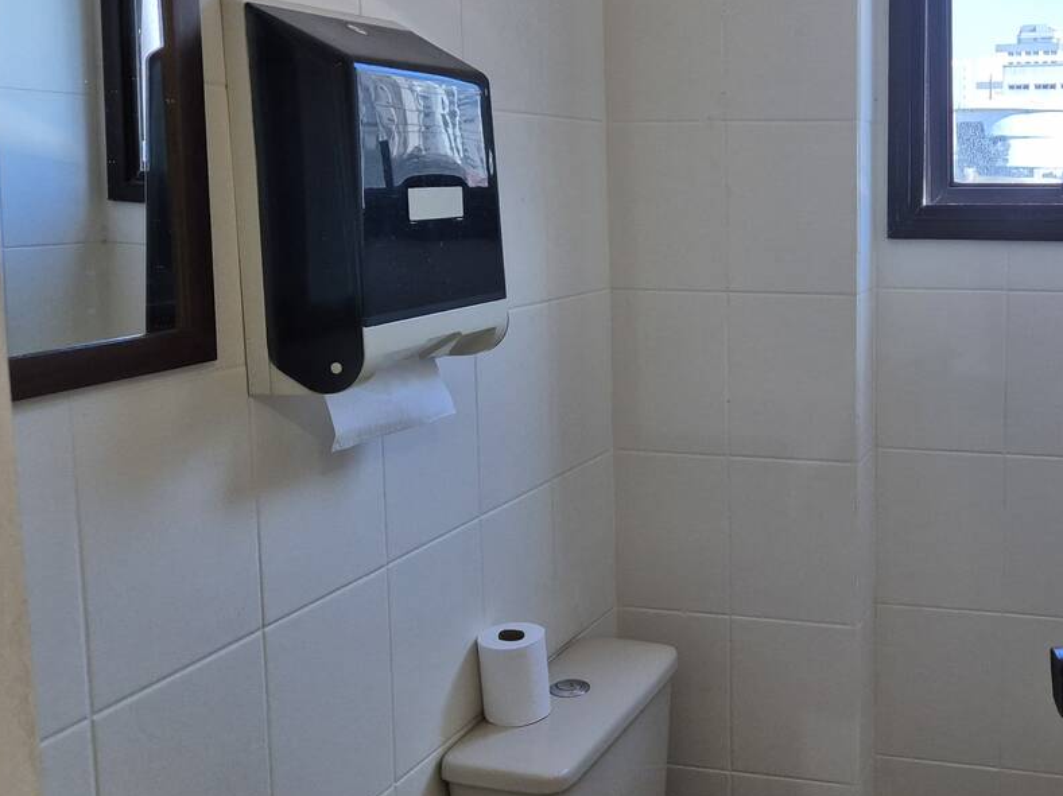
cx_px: 850
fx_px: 1289
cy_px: 354
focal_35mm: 42
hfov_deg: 42.8
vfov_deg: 34.3
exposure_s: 1/120
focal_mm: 5.4
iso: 250
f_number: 1.8
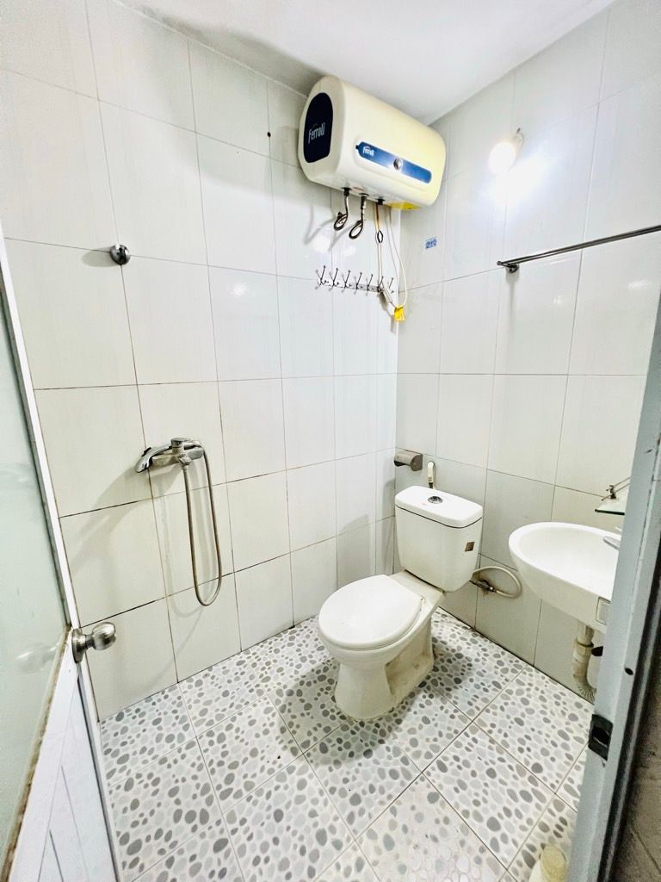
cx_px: 330
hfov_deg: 89.9
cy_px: 441
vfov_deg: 106.2
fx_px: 331
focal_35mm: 13
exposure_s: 1/100
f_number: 1.8
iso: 250
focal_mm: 1.57
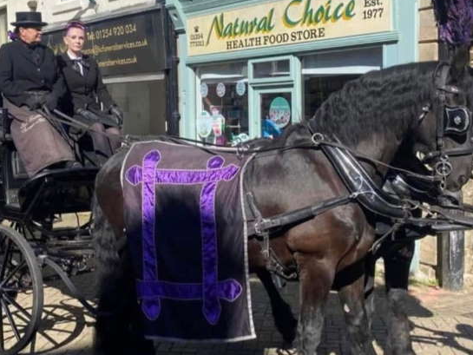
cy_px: 181
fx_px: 369
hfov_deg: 65.3
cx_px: 234
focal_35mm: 27
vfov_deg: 51.4
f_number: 1.7
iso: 500
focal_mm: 6.3
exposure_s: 1/120
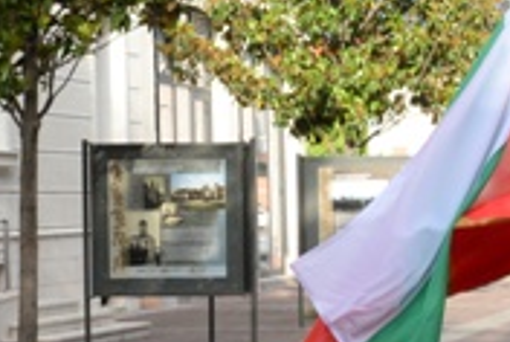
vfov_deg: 7.6
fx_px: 2554
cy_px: 264
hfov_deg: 11.0
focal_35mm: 180
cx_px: 774
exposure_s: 1/250
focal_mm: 31
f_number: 9
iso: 800
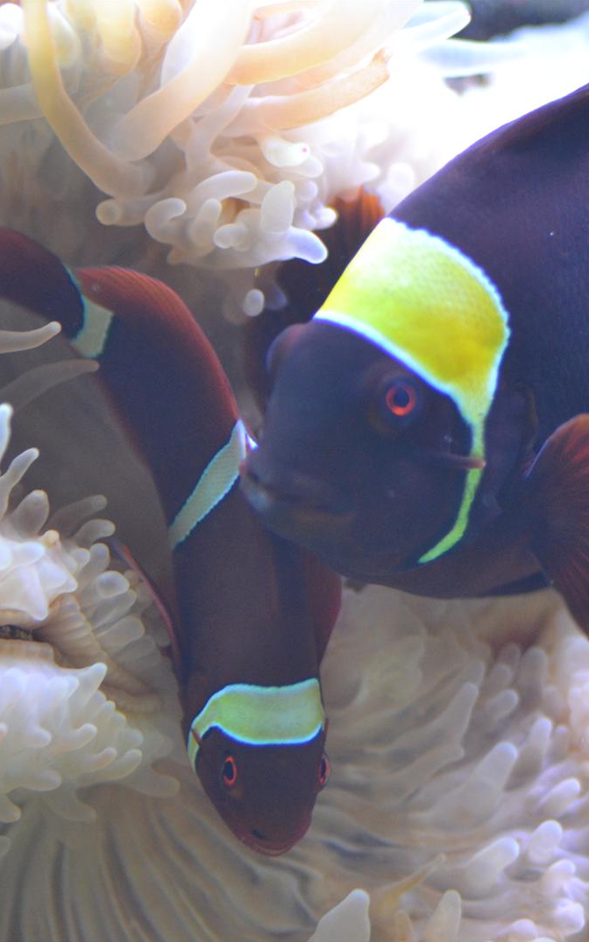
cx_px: 394
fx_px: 6213
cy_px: 471
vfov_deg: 8.7
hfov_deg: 5.4
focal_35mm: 242
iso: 1100
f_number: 3.3
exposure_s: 1/125
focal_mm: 105
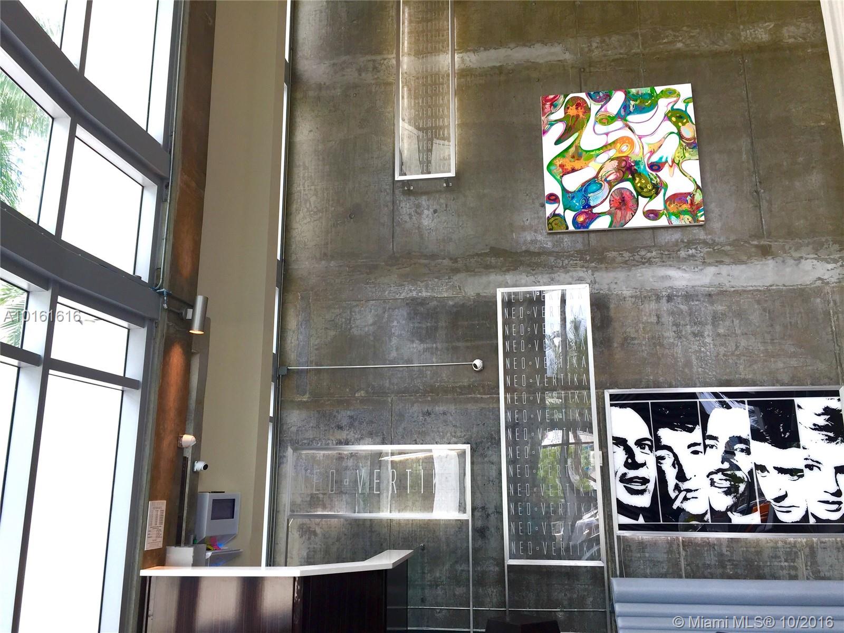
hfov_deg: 61.7
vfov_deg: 48.2
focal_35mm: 29
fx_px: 707
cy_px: 316
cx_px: 422
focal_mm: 4.15
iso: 32
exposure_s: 1/155
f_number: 2.2
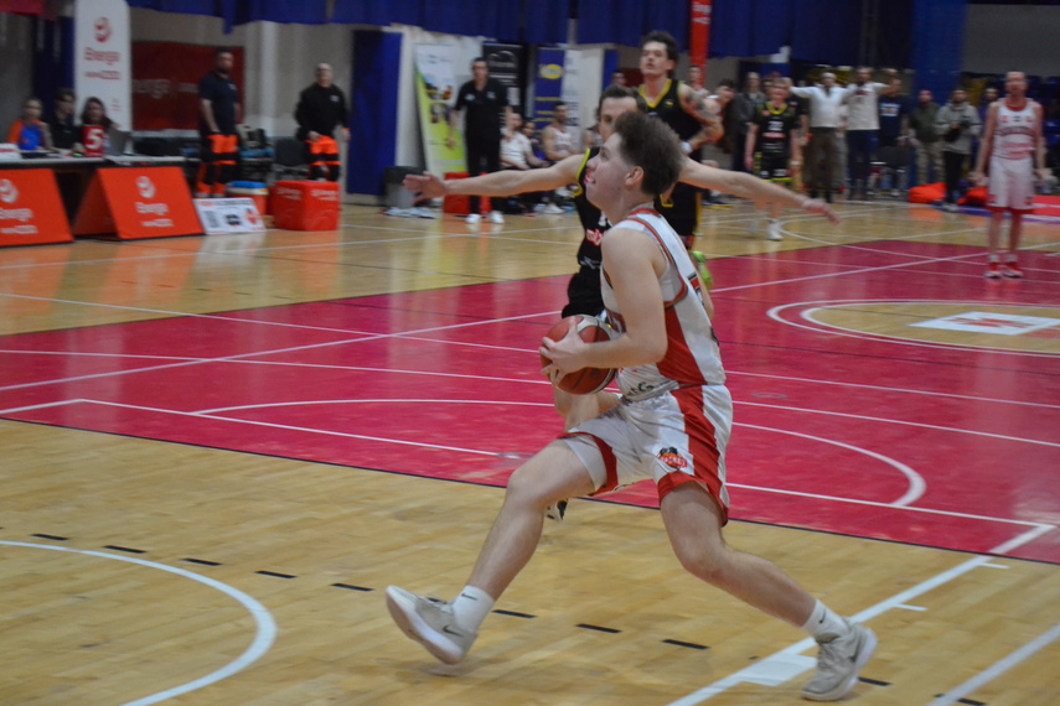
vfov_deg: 16.6
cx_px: 530
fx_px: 2429
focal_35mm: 82
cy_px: 353
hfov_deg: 24.6
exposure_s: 1/200
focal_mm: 55
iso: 3200
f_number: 5.6
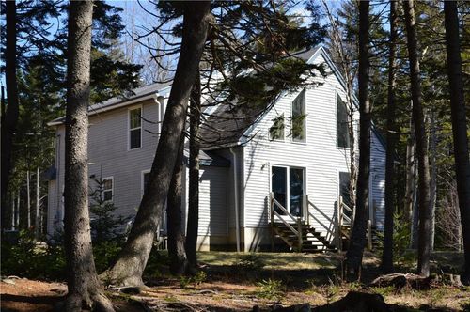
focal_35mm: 75
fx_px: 978
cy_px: 156
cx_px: 235
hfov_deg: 27.0
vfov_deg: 18.1
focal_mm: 50
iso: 100
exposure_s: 1/200
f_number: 6.3
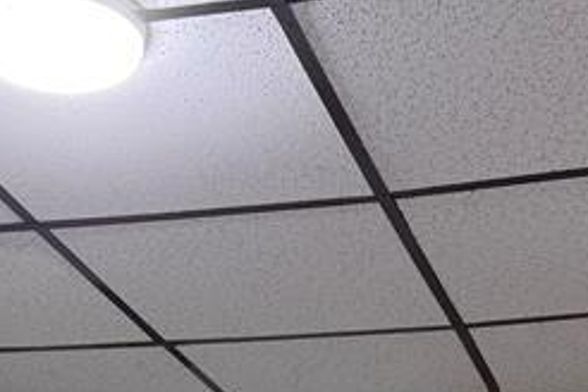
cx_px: 146
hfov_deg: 19.5
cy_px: 803
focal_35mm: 104
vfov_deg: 11.7
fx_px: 1699
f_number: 1.78
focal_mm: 6.76
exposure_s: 1/120
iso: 200
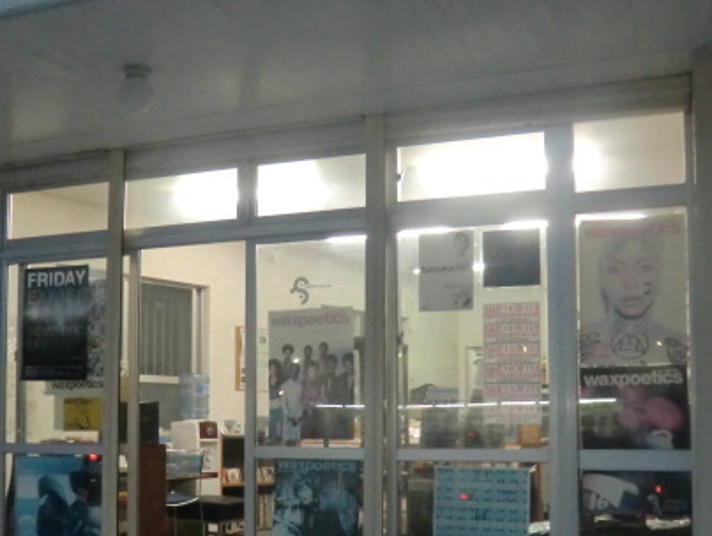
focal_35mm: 46
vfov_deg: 31.4
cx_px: 300
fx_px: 947
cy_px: 350
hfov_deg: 41.1
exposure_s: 1/60
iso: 640
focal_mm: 5.2
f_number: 3.5
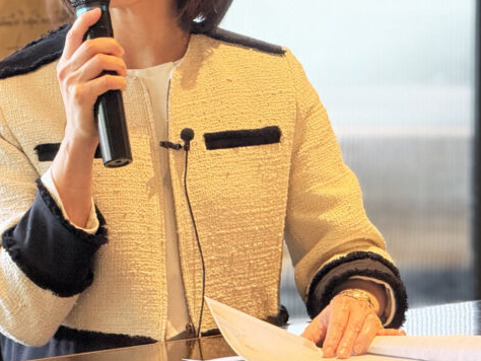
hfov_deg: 7.6
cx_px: 132
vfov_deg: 5.7
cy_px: 6
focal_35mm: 259
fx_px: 3601
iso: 250
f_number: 2.8
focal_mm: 15.66
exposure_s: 1/55
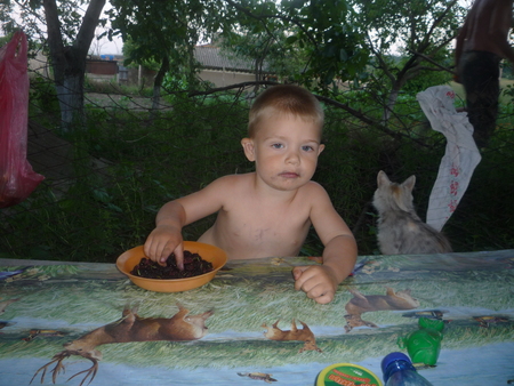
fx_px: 446
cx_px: 257
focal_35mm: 30
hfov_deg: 59.9
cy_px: 193
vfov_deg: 46.8
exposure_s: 1/30
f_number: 3.3
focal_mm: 5.2
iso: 100
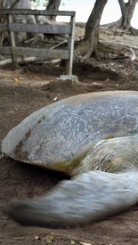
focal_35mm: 72
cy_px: 121
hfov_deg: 16.4
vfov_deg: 29.3
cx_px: 139
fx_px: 468
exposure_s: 1/50
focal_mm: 45
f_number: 5.6
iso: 1600
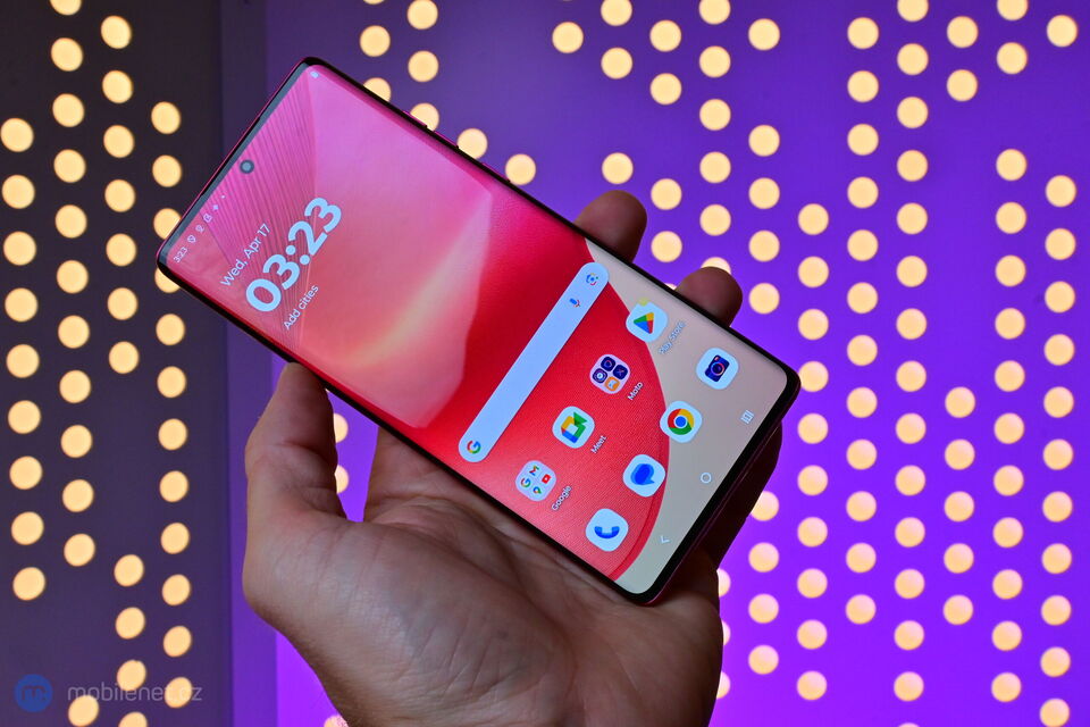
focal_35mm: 44
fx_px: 1317
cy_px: 364
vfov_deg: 30.8
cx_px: 545
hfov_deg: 45.0
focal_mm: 29
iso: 640
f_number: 14
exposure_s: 1/80
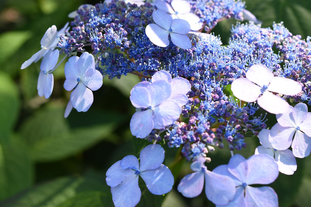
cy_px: 104
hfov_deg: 33.4
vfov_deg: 22.6
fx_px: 518
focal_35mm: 60
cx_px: 156
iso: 250
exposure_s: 1/320
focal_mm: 40
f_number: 5.6
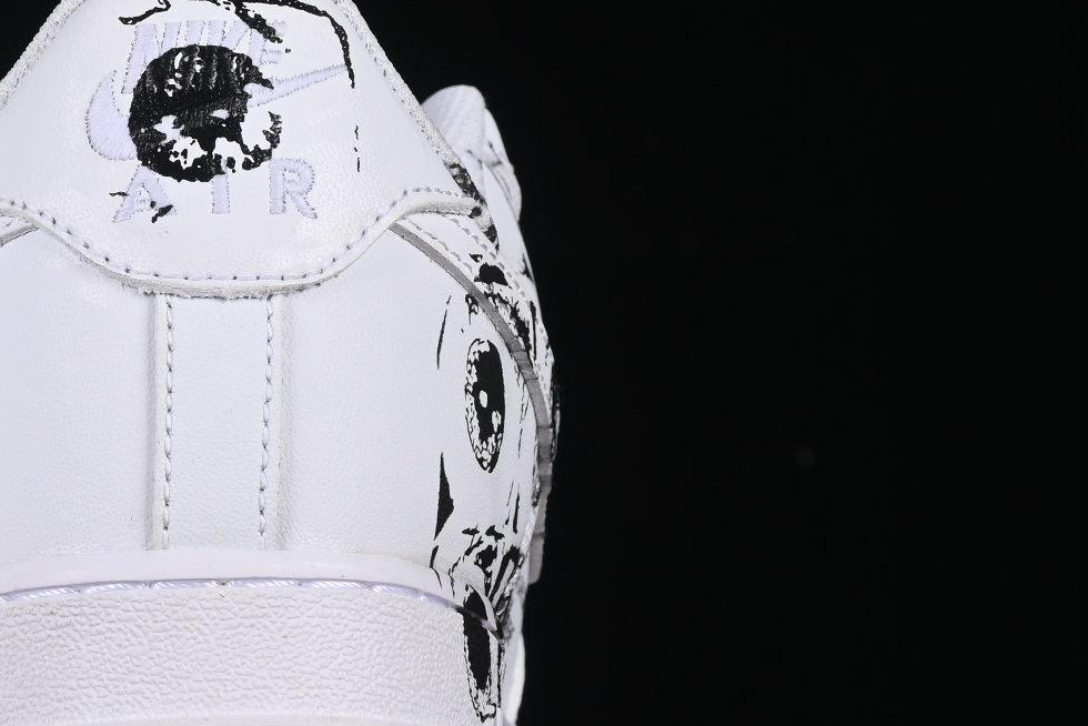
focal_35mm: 213
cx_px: -114
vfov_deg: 6.5
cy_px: 243
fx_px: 6439
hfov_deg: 9.6
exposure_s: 1/125
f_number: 8
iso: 160
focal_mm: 50
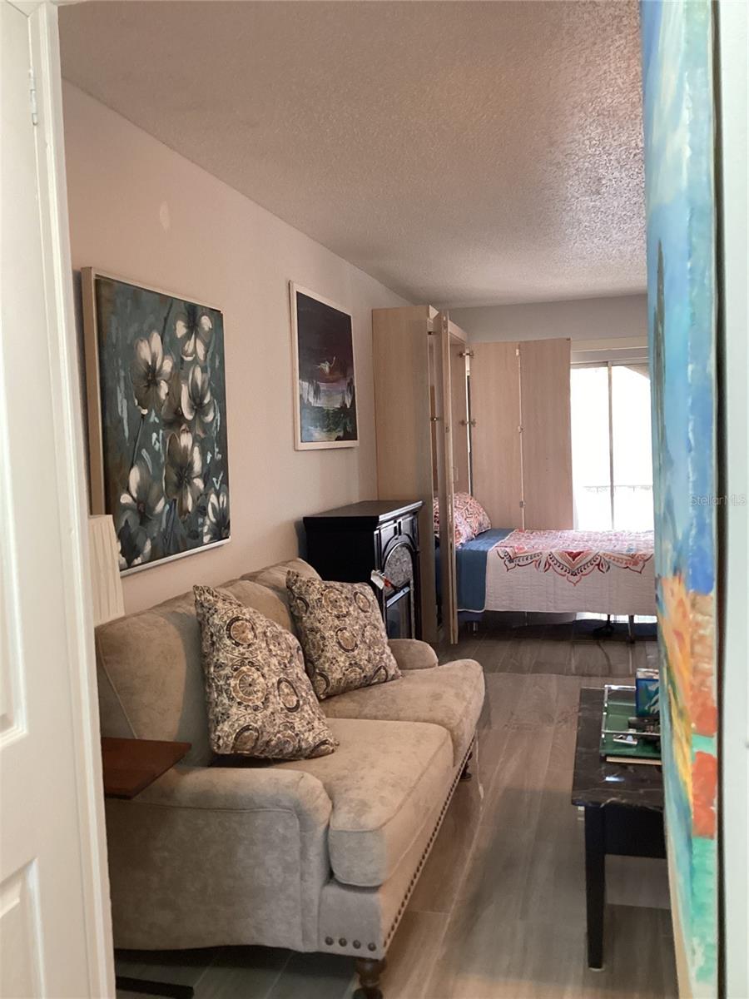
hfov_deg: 45.4
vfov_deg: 58.4
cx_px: 374
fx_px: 894
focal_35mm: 31
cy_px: 500
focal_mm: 3.3
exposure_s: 1/60
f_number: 2.4
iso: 250
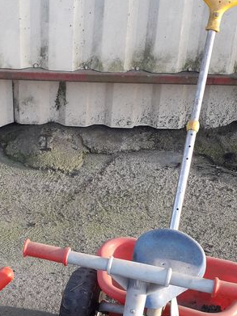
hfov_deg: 21.1
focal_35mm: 69
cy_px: 231
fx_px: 630
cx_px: 61
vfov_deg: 27.8
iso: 40
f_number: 1.9
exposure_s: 1/147
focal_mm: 3.6
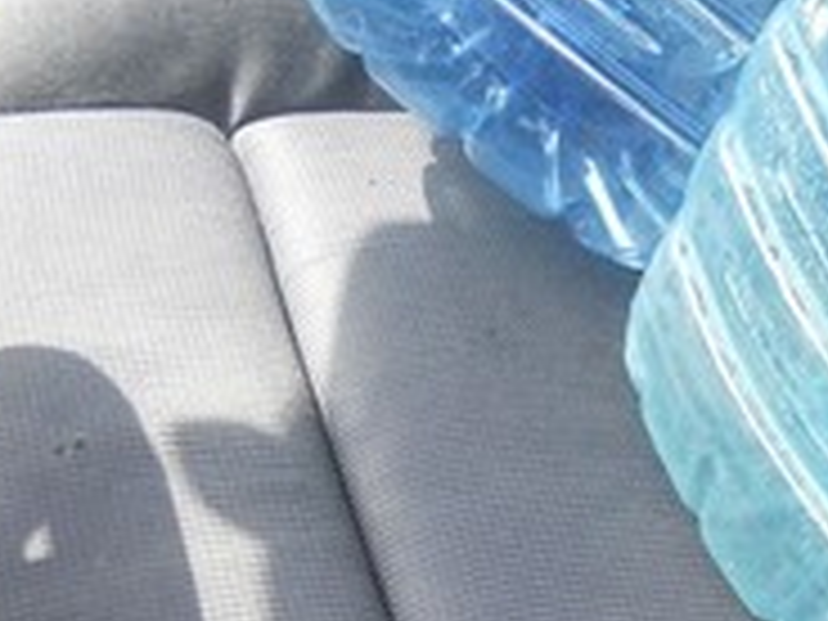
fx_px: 2105
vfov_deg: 16.1
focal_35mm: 88
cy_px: 742
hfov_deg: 21.6
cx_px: 778
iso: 80
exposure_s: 1/60
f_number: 3.2
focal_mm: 4.9
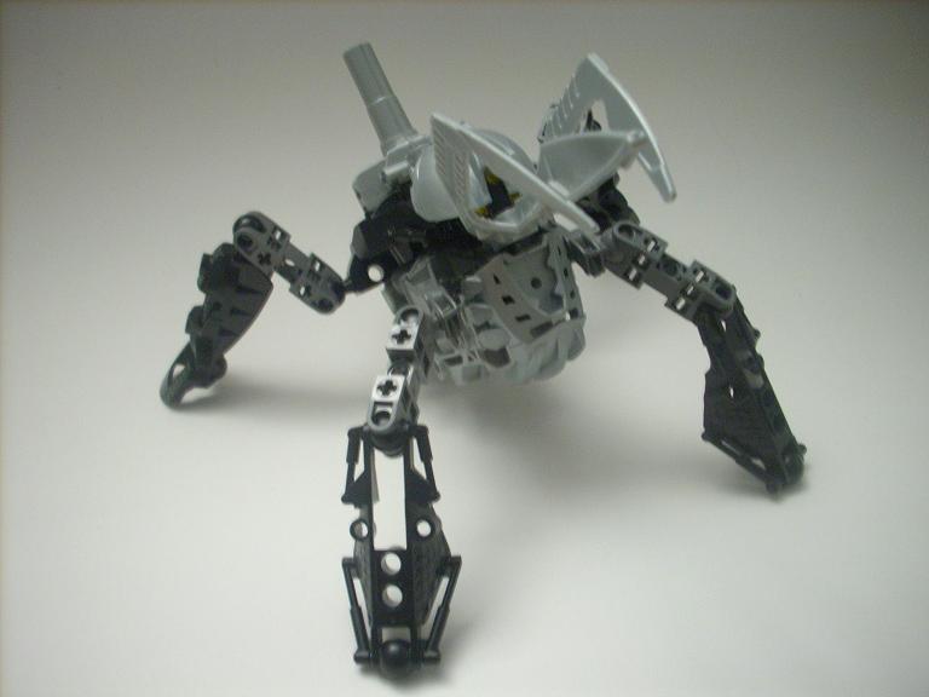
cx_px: 464
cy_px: 348
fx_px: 993
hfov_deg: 50.1
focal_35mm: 37
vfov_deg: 38.7
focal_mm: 6.2
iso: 200
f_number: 2.8
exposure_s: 1/4.6
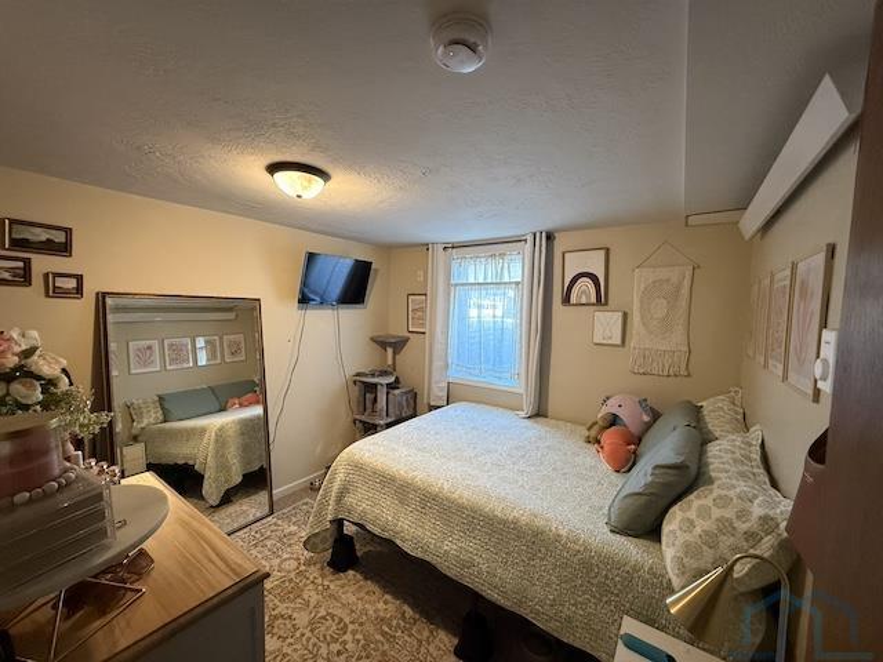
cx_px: 442
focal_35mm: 14
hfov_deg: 102.1
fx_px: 357
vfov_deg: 85.7
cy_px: 331
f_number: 2.2
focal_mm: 2.22
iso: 640
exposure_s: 1/60
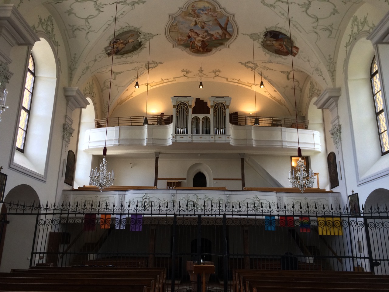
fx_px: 326
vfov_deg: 48.2
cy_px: 146
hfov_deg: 61.7
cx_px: 194
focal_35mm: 29
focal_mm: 4.15
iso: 64
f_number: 2.2
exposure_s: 1/33
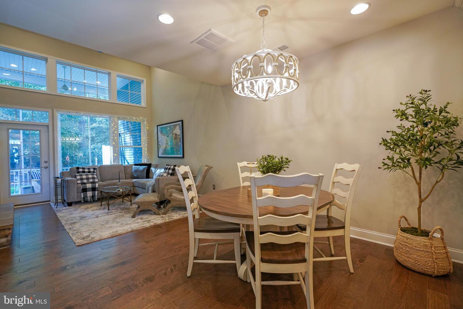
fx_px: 206
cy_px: 154
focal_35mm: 16
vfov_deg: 73.7
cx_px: 232
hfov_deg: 96.7
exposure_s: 1/160
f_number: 3.5
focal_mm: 16
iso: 1600
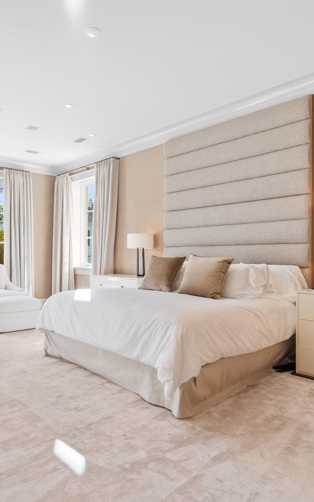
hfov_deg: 48.2
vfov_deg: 72.5
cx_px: 96
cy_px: 252
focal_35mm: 25
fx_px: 342
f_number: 8
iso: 500
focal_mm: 16
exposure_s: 1/10
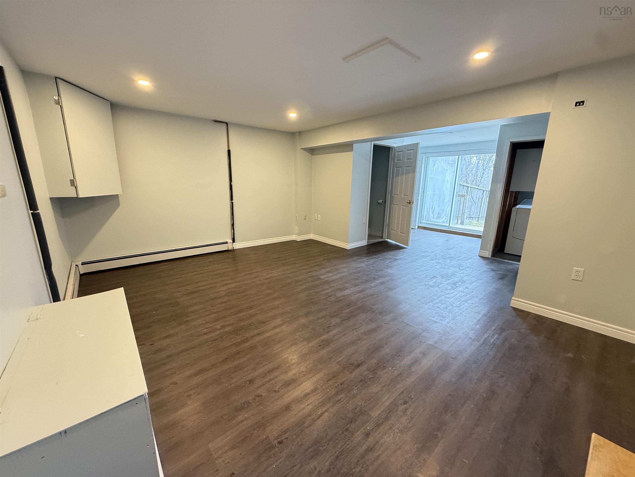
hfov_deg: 102.1
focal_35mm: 14
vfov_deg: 85.7
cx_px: 318
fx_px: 257
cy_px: 238
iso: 400
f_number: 2.2
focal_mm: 2.22
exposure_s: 1/60
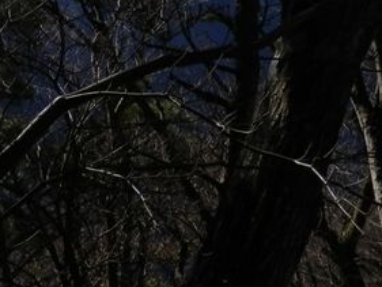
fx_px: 1038
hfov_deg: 20.8
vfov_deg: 14.9
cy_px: -102
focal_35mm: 94
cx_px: 143
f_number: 9.7
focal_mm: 6
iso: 80
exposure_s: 1/160
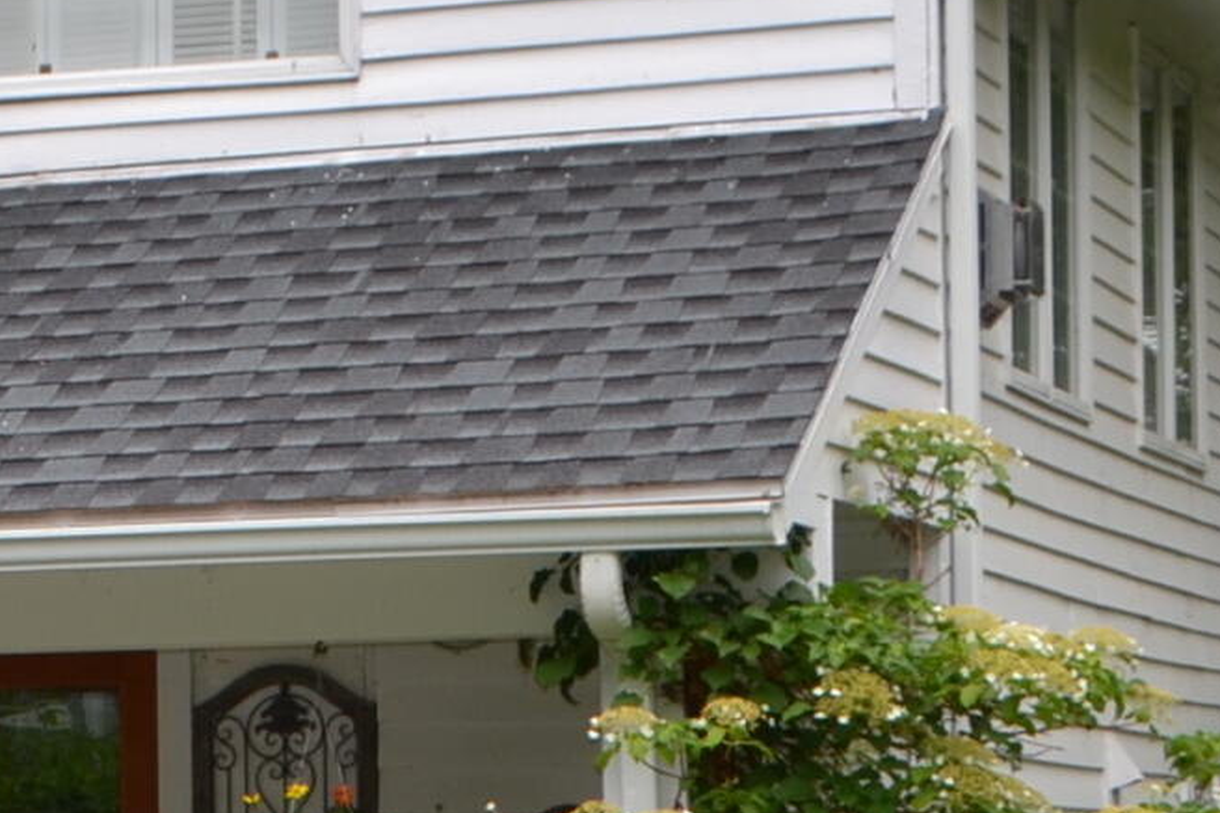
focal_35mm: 151
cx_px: -710
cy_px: 510
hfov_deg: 12.8
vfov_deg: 9.1
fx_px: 5116
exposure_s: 1/200
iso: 100
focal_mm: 22
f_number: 5
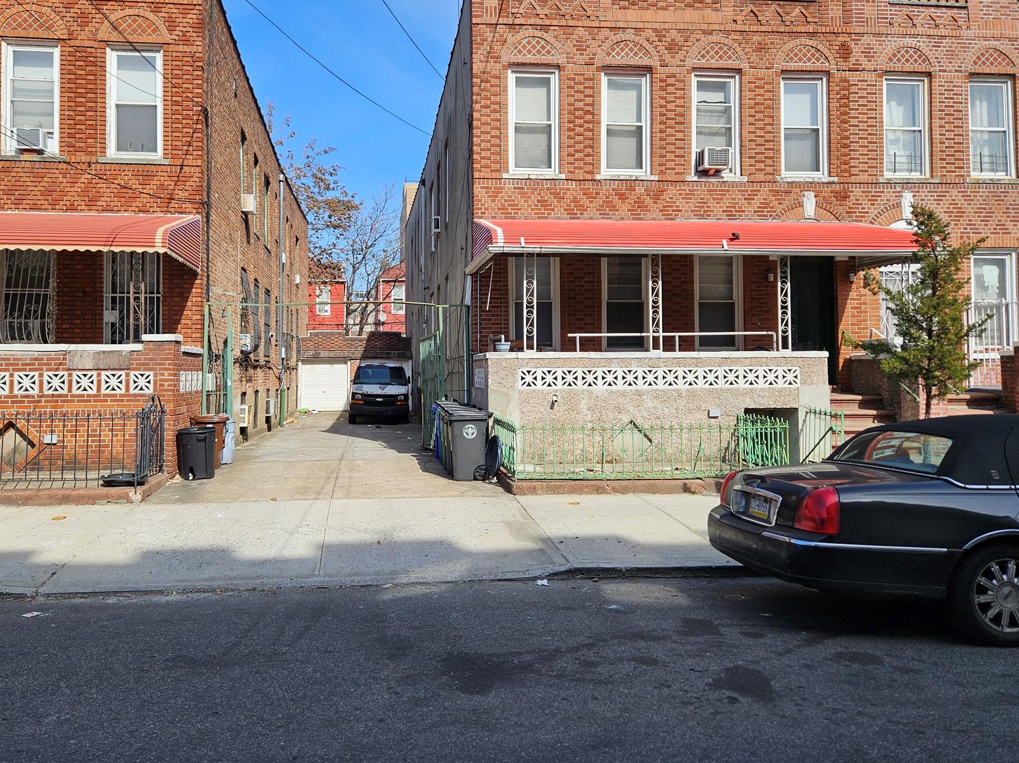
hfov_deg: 65.1
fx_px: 795
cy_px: 337
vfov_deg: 51.2
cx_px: 451
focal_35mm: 27
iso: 25
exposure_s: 1/1854
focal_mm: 5.4
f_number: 1.8
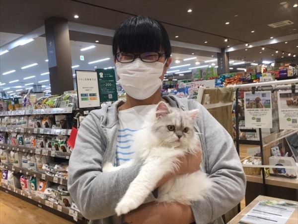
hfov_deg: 58.4
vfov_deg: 45.4
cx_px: 149
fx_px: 267
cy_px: 112
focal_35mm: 31
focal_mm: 3.3
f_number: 2.4
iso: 40
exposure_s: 1/30
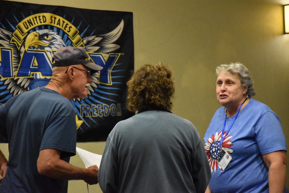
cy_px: 96
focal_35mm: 158
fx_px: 1264
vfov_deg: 8.7
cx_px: 144
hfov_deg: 13.0
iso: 11400
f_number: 5.6
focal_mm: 105
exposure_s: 1/125
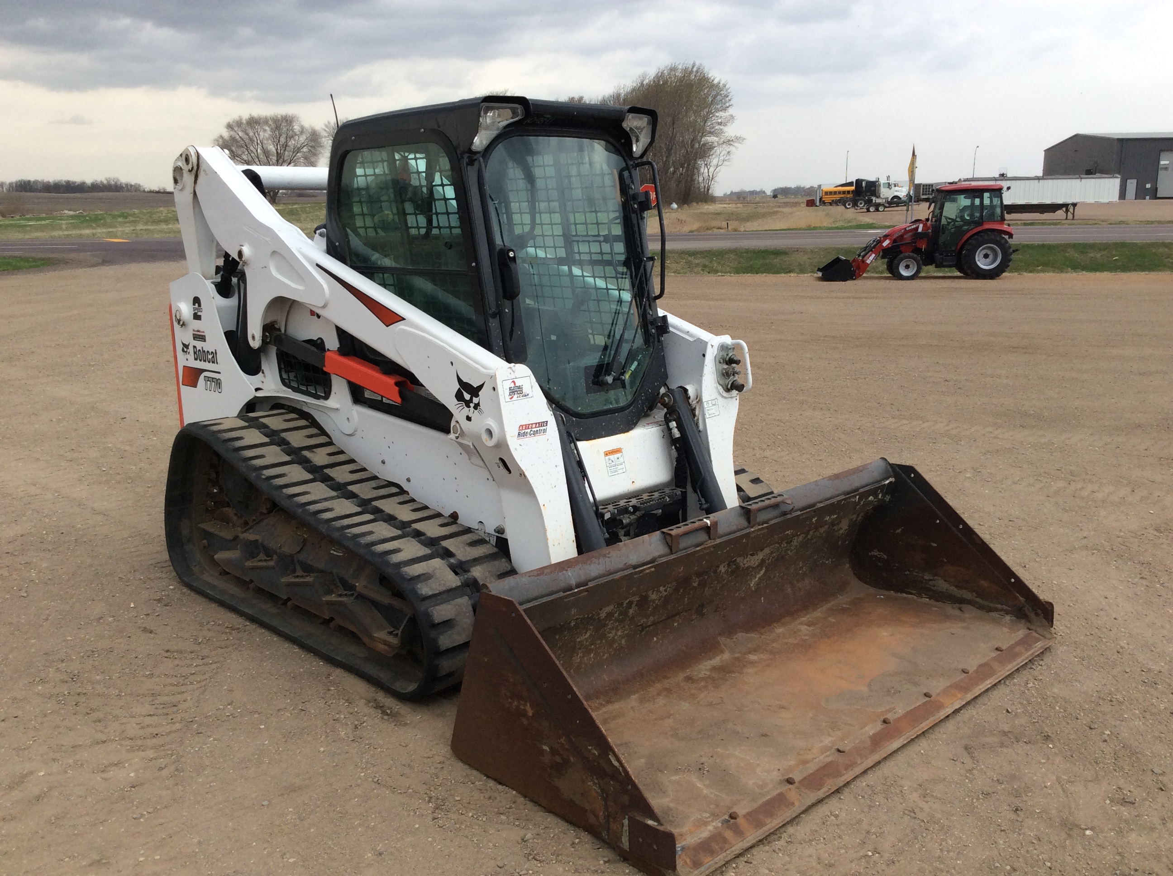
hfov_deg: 56.9
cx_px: 586
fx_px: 1083
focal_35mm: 32
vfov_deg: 44.1
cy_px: 438
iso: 32
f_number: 2.4
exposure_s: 1/635
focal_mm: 3.3
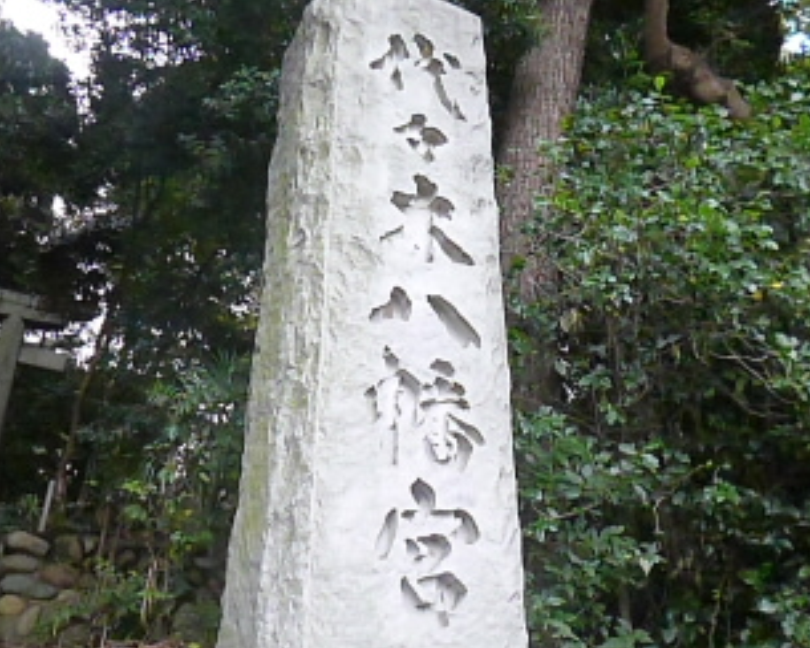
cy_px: 320
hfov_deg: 54.2
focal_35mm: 33
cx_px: 428
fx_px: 791
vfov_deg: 44.5
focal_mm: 4.3
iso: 2500
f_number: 2.5
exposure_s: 1/200
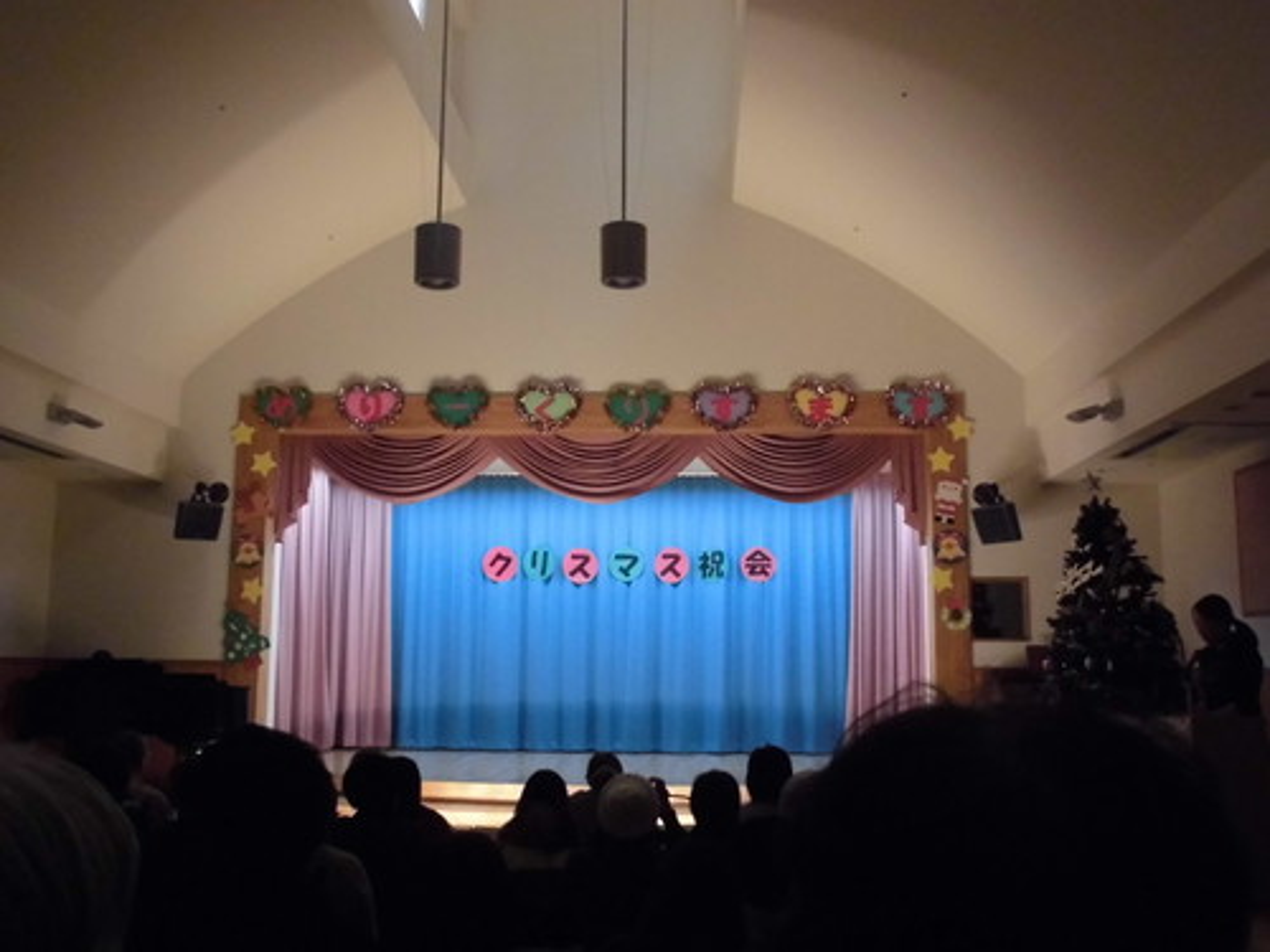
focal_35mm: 34
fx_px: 1247
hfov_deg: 54.0
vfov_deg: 41.8
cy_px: 476
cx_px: 635
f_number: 4
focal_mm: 6.1
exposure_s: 1/60
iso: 800
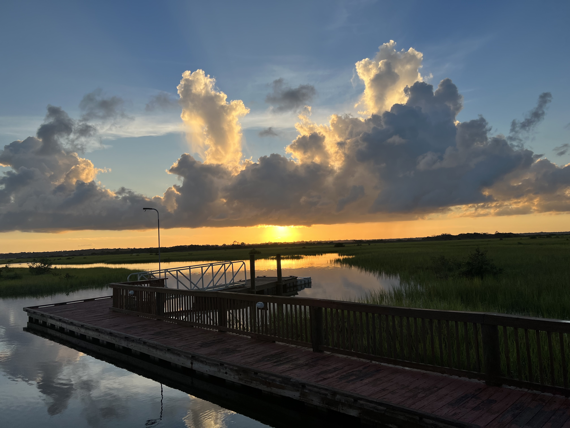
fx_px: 428
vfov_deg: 53.1
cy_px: 214
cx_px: 285
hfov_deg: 67.3
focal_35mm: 26
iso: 50
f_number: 1.5
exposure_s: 1/2208
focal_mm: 5.7
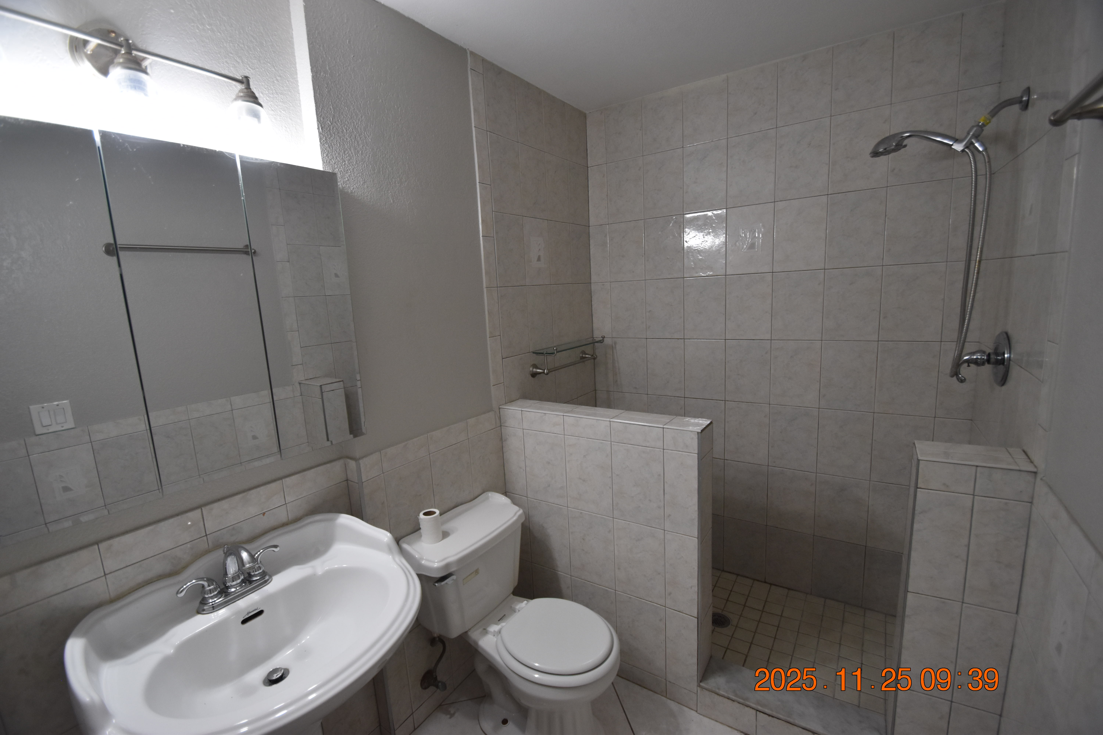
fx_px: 460
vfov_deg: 77.3
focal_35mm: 15
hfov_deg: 100.4
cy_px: 368
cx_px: 552
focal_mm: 10
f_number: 3.5
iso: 800
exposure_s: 1/125
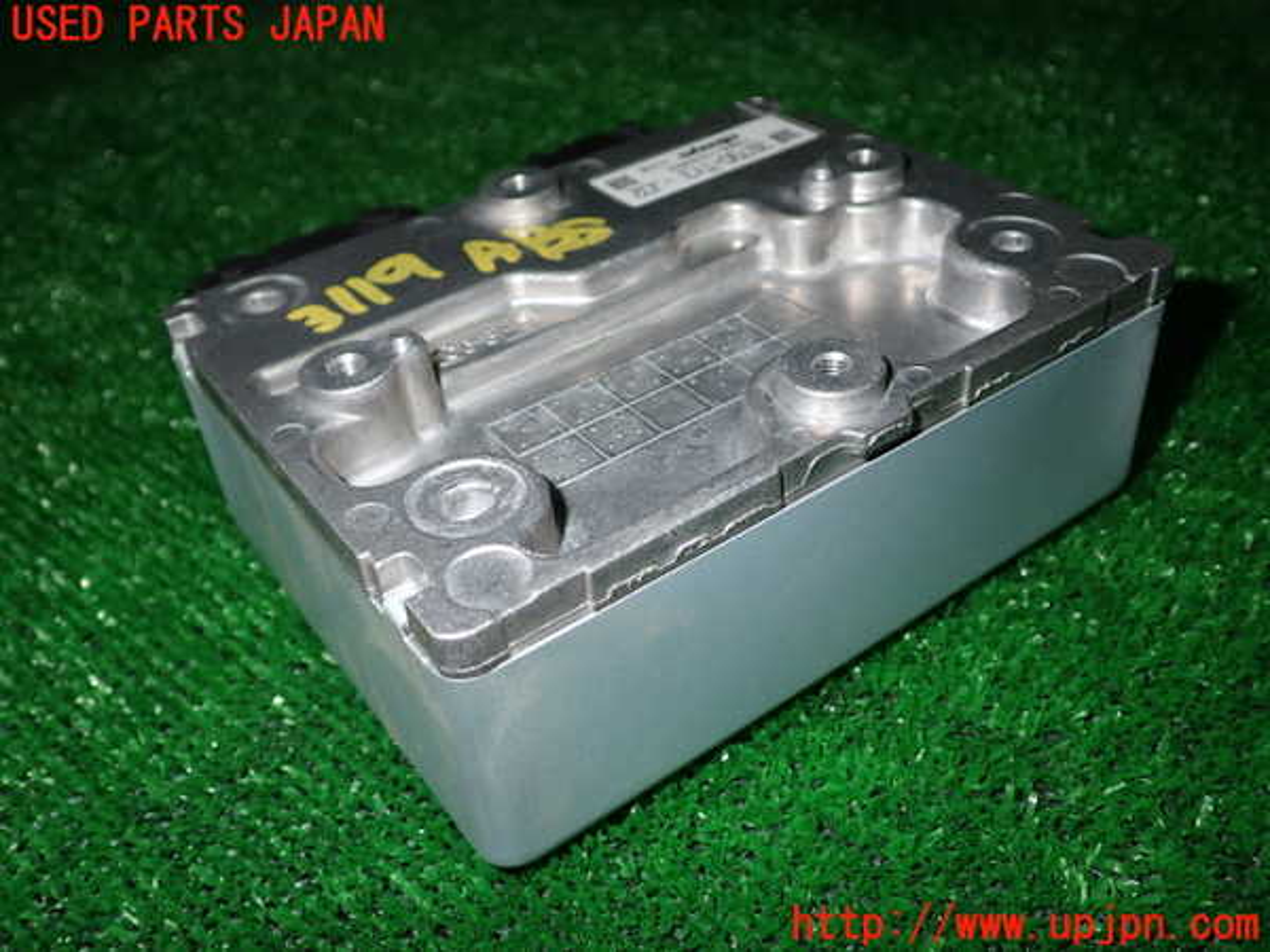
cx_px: 635
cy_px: 476
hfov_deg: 56.8
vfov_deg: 44.2
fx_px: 1174
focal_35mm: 32
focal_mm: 5.79
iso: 200
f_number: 7.1
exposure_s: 1/30
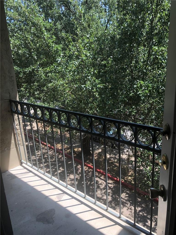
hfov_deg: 49.7
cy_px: 118
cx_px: 88
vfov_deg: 63.4
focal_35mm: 28
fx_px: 190
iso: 20
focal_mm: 4
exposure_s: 1/357
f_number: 1.8
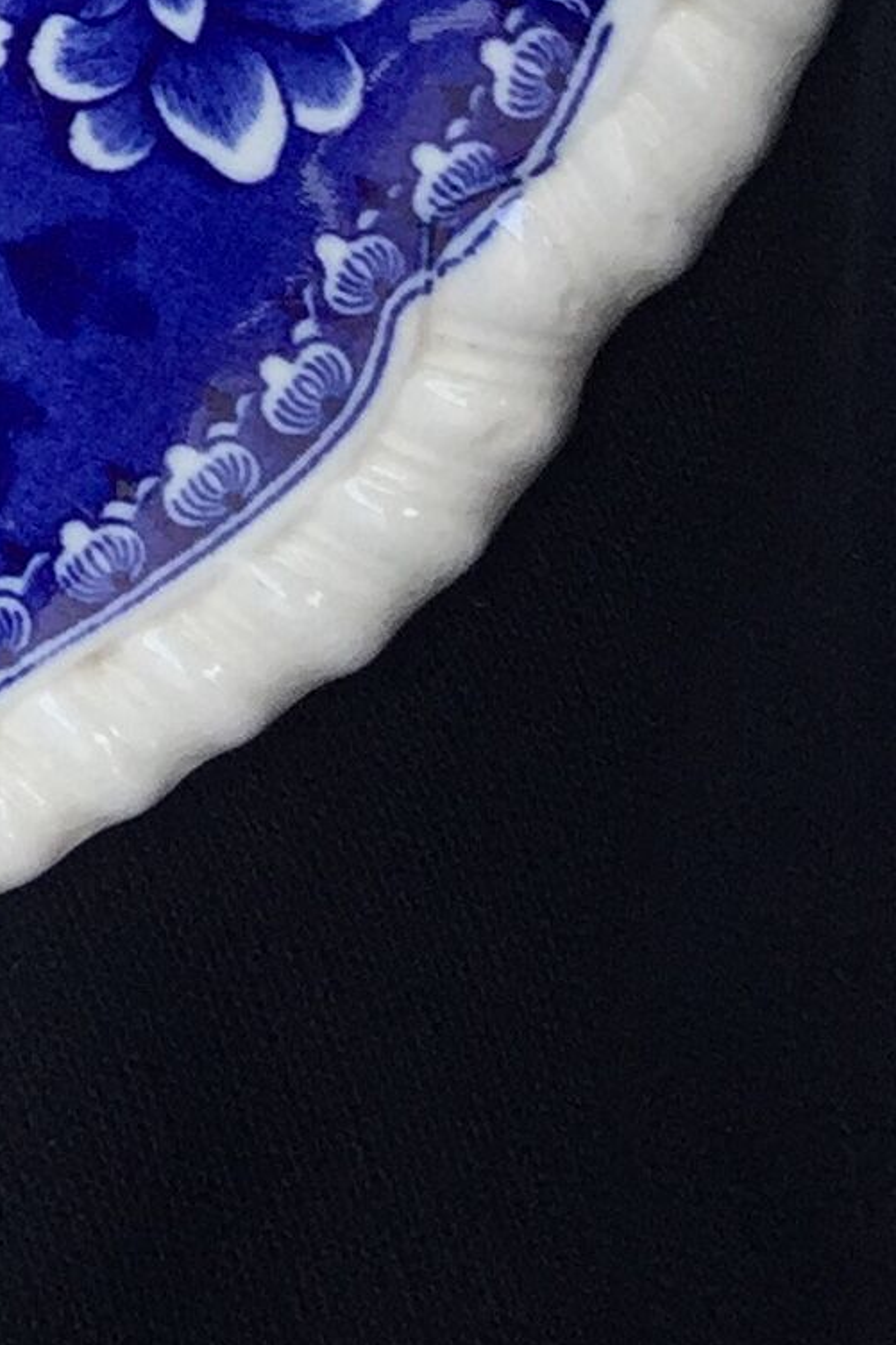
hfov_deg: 9.7
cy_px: -1281
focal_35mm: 131
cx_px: -935
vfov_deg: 13.6
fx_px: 4893
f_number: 2.2
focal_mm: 4.15
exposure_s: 1/100
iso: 32
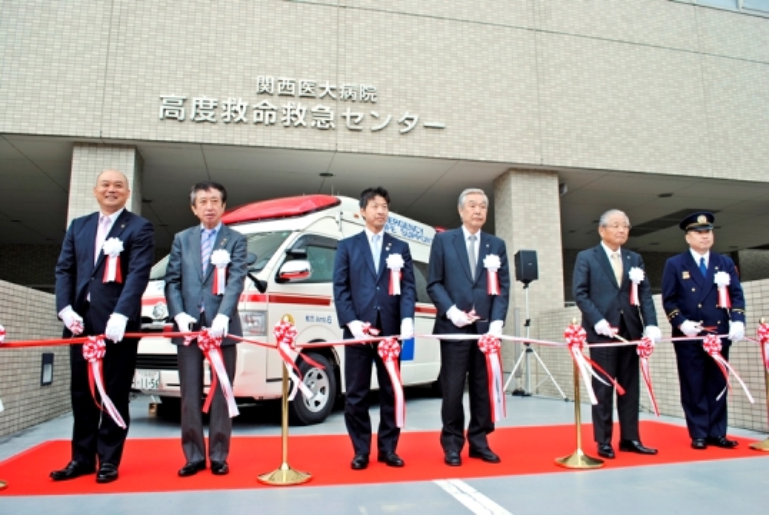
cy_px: 258
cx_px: 384
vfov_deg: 48.0
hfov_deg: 67.3
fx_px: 577
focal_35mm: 27
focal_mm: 18
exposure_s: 1/160
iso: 100
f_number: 6.3
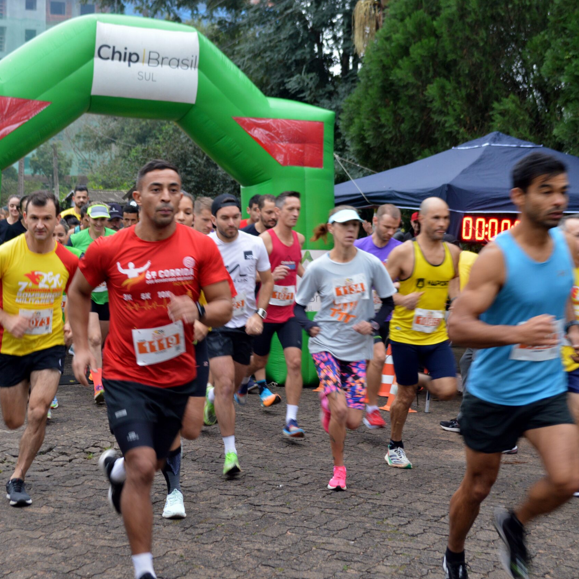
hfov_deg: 27.7
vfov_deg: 27.7
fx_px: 1173
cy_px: 292
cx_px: 246
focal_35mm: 62
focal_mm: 32
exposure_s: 1/100
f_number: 5
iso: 400
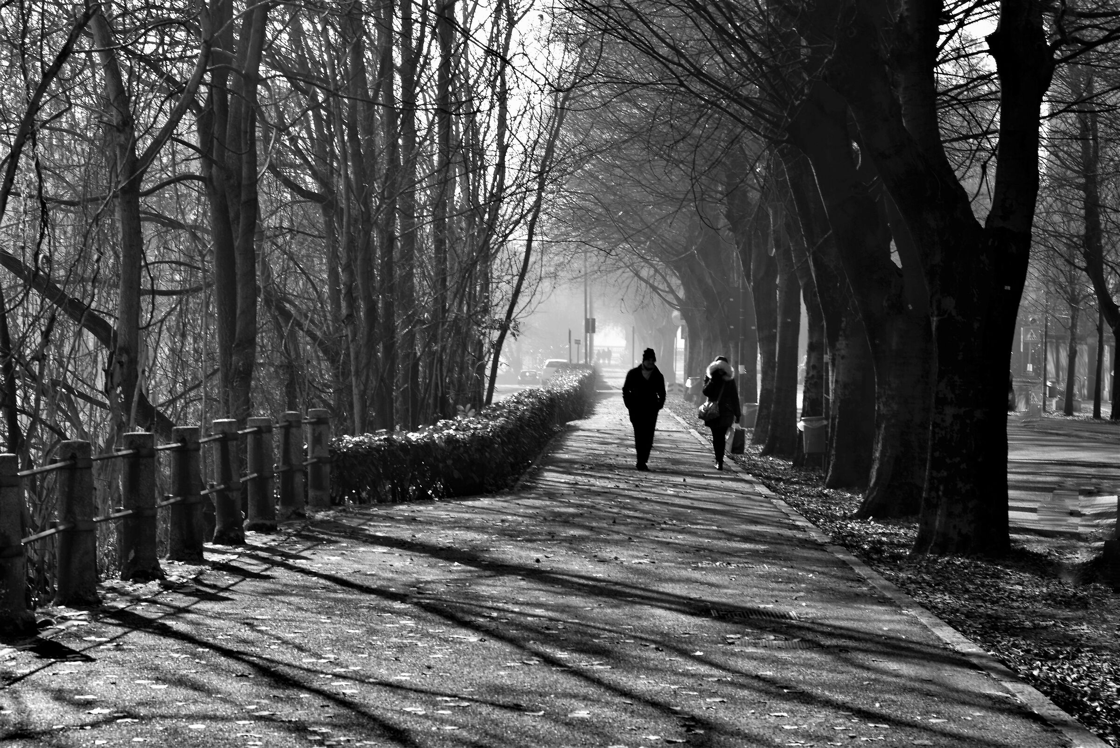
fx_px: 3268
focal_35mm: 105
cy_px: 374
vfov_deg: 13.1
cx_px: 560
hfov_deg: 19.4
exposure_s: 1/80
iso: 160
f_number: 10
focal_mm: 105
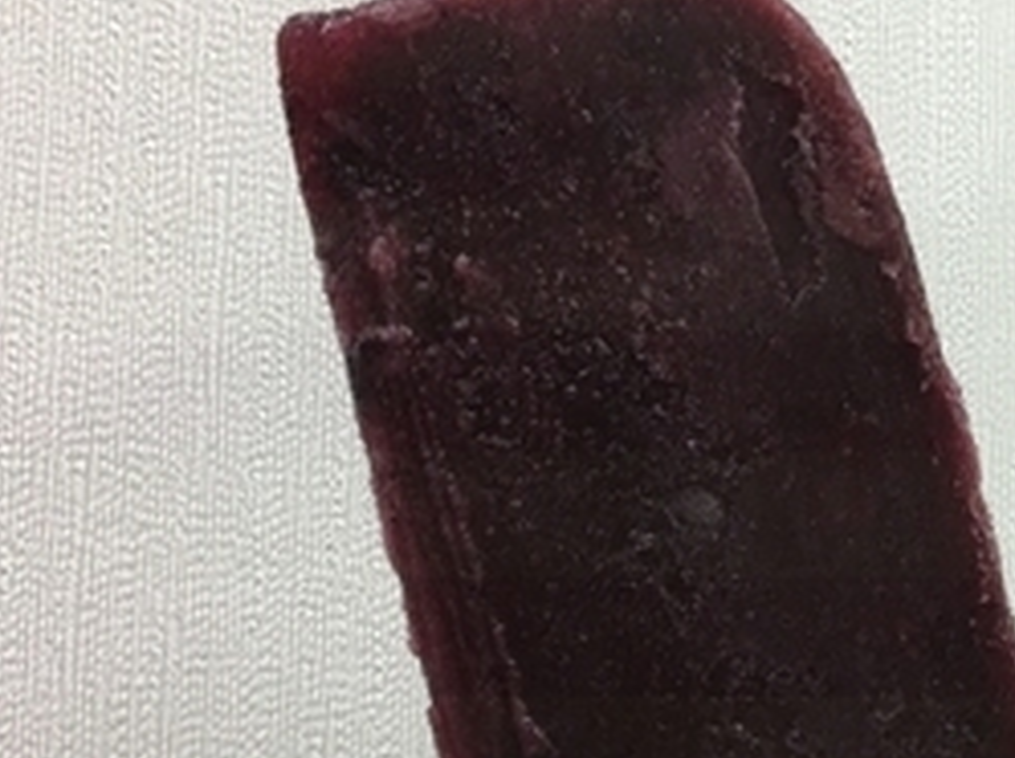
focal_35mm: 70
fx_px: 2050
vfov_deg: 20.8
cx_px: 1064
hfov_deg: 26.1
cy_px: 571
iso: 50
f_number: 2.2
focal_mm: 4.15
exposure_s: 1/33
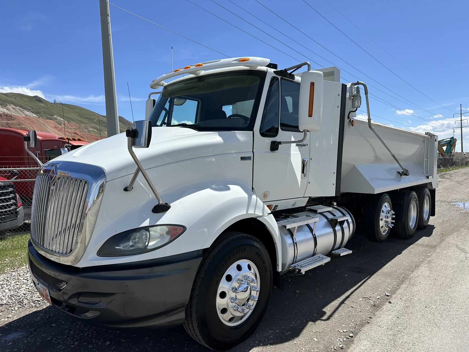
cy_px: 176
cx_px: 234
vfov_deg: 56.8
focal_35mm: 24
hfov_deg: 71.6
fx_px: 325
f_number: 1.78
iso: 80
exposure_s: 1/6211
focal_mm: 6.86
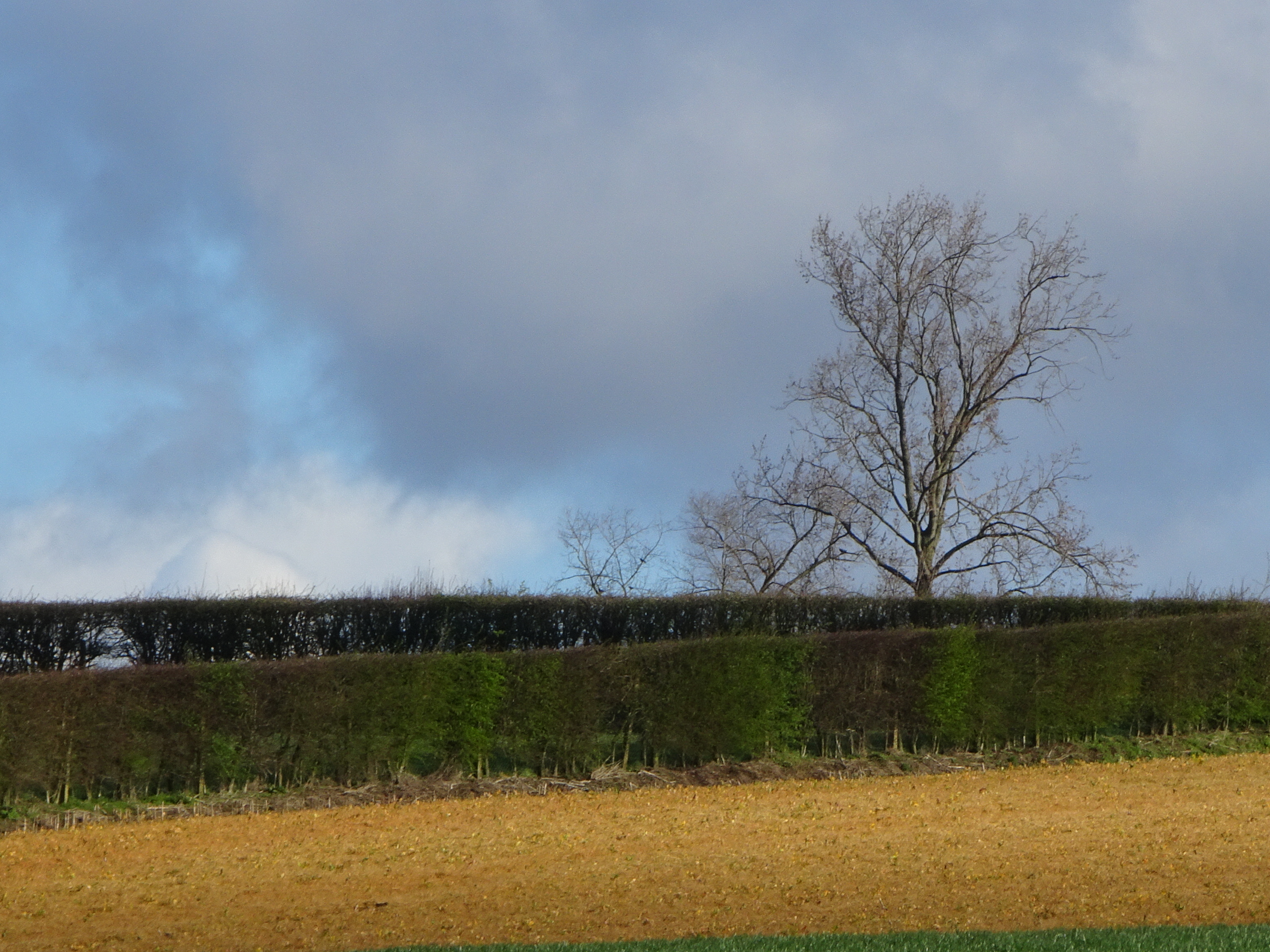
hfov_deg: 4.5
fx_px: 16252
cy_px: 416
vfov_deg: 3.4
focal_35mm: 443
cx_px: 896
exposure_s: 1/400
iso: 80
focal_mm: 47.87
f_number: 6.3
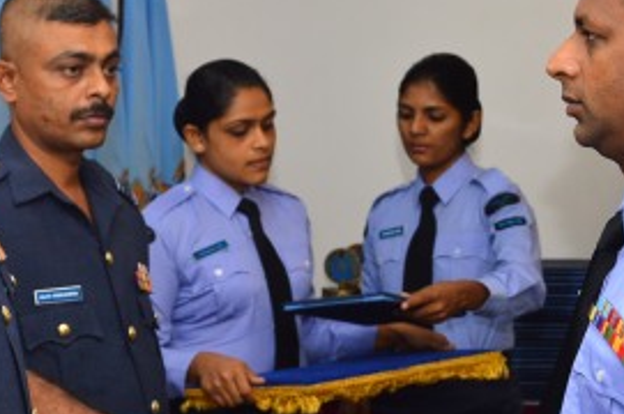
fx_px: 1956
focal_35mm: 113
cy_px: 258
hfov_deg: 18.0
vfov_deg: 12.1
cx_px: 180
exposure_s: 1/100
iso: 400
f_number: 5.6
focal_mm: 34
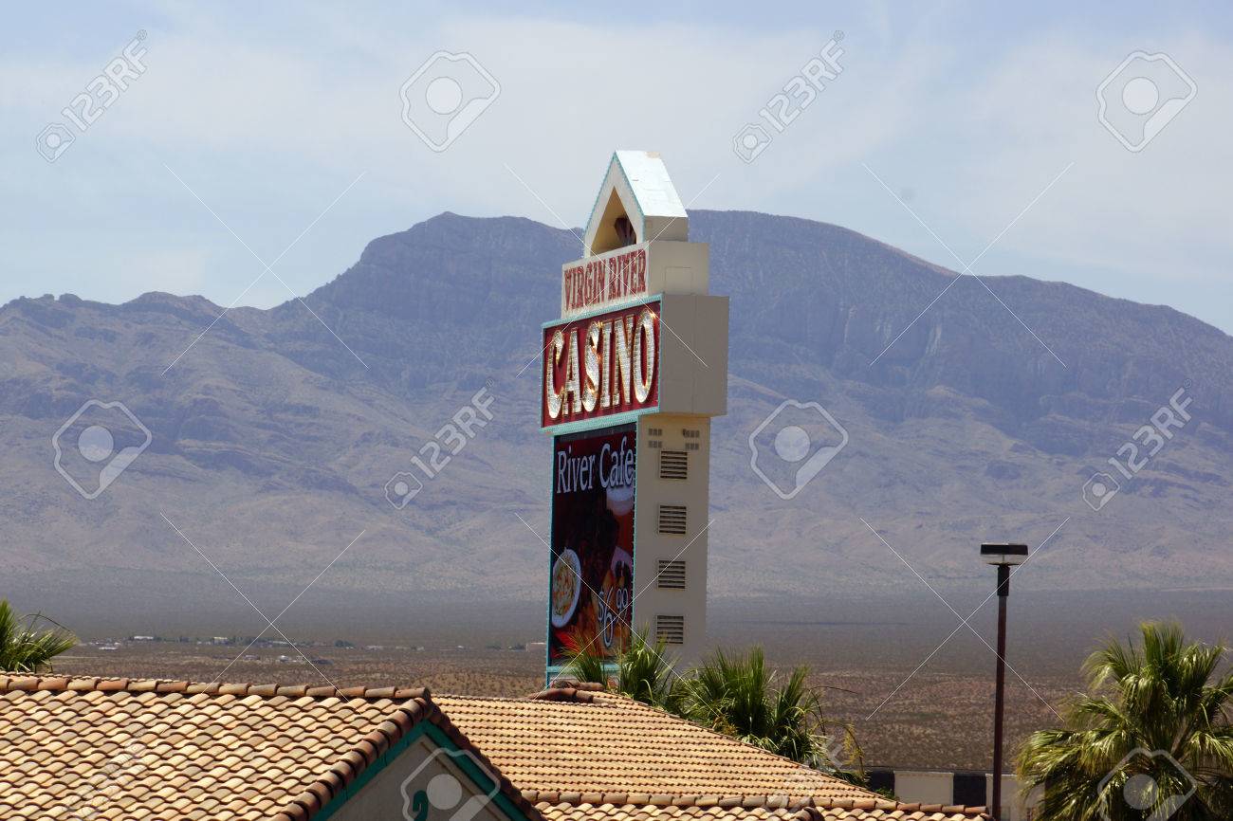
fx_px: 6933
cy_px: 410
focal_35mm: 202
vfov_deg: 6.8
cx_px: 616
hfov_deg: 10.2
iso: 100
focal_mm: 135
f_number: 11
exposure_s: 1/320
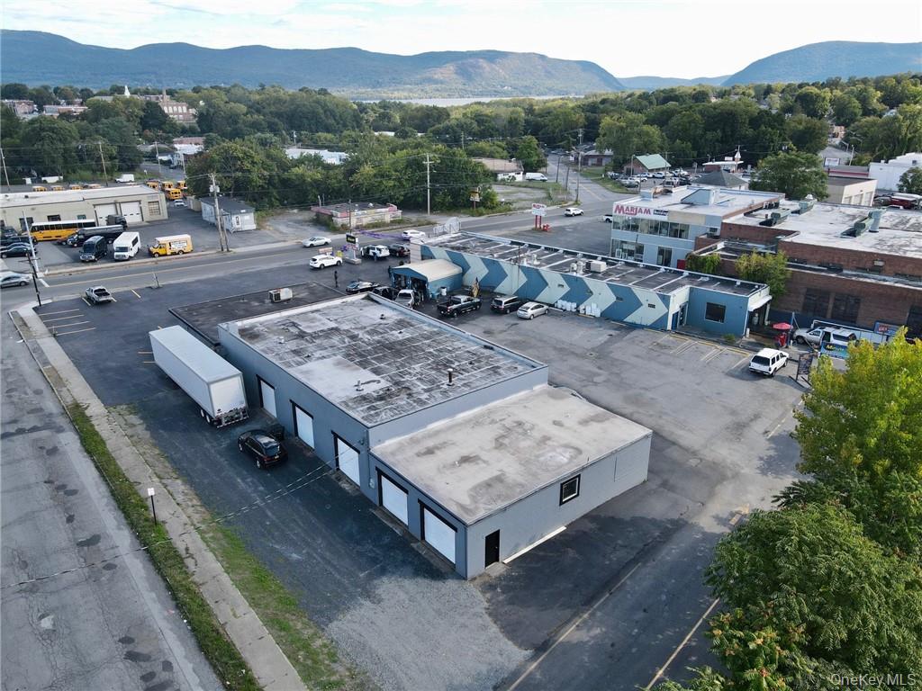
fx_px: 639
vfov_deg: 56.8
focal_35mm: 24
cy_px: 346
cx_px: 461
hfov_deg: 71.6
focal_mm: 4.5
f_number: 2.8
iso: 100
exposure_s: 1/240
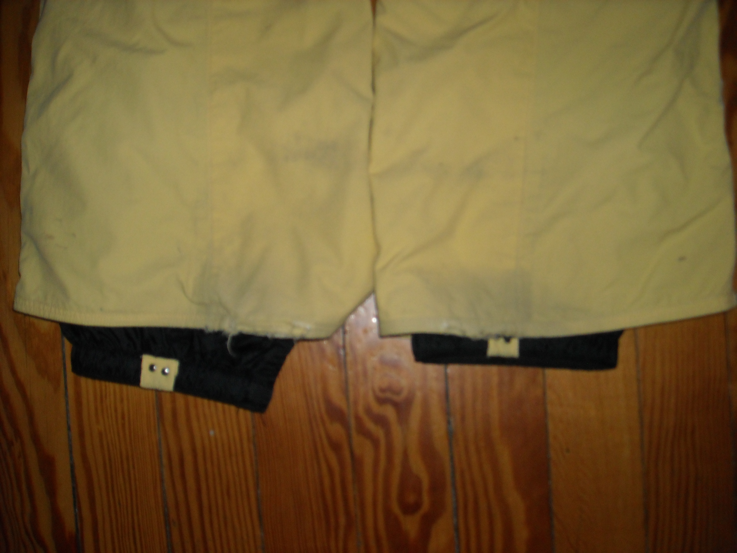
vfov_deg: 40.7
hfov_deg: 52.6
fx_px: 745
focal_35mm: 35
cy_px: 276
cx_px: 368
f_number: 2.8
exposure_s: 1/60
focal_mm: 5.7
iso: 200
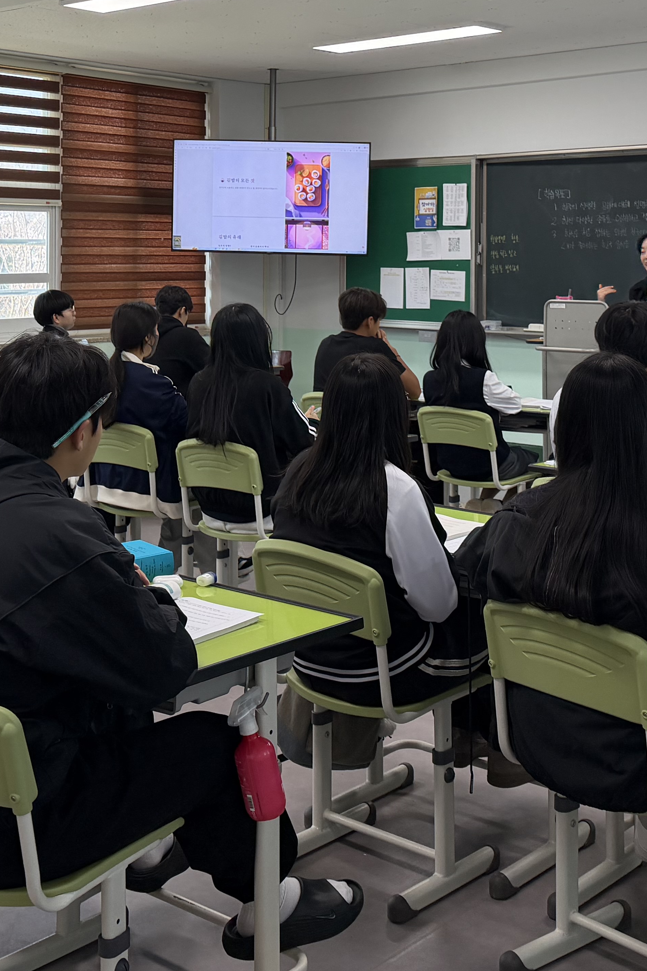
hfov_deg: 26.9
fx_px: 1348
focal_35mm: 50
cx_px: 246
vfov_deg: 38.6
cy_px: 245
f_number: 1.78
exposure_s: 1/218
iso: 200
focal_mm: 6.76
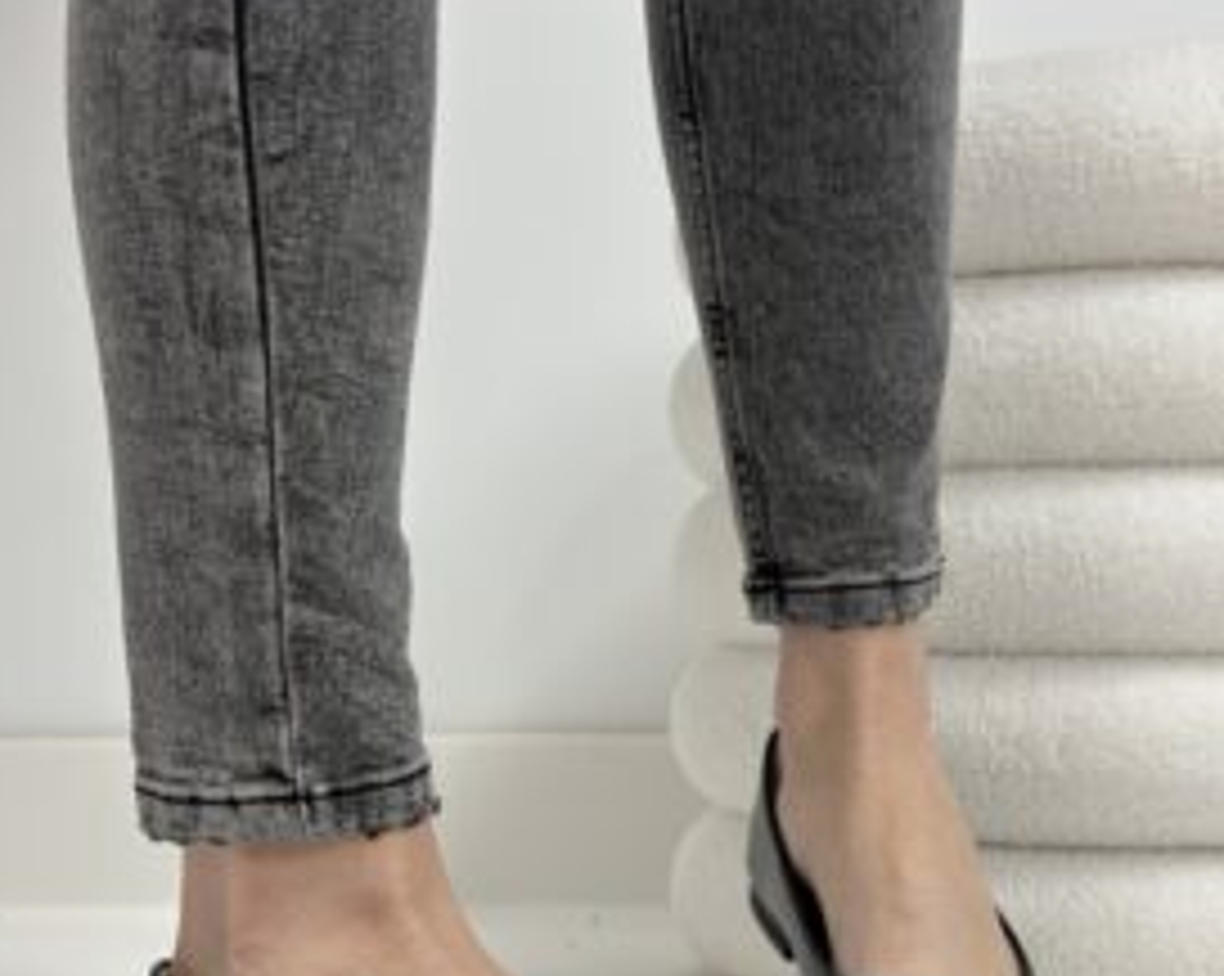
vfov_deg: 22.0
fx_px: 2497
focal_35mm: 69
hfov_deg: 27.5
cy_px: 697
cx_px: 621
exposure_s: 1/100
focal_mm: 6.86
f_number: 1.78
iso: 160
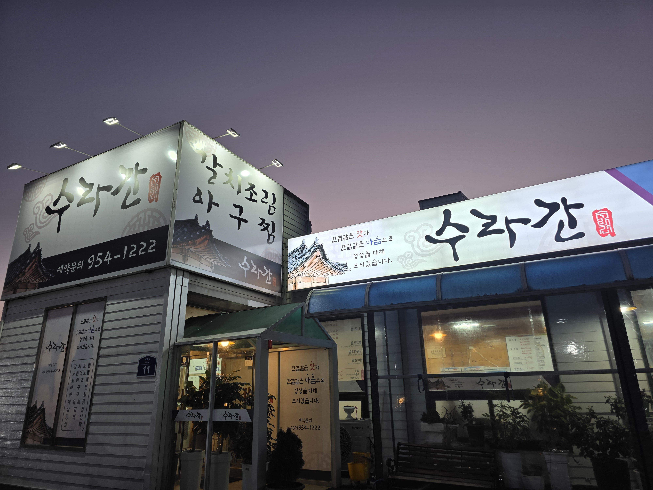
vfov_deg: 58.9
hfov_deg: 73.9
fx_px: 434
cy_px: 245
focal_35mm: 23
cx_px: 326
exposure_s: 1/120
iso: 50
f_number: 1.7
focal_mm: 6.3
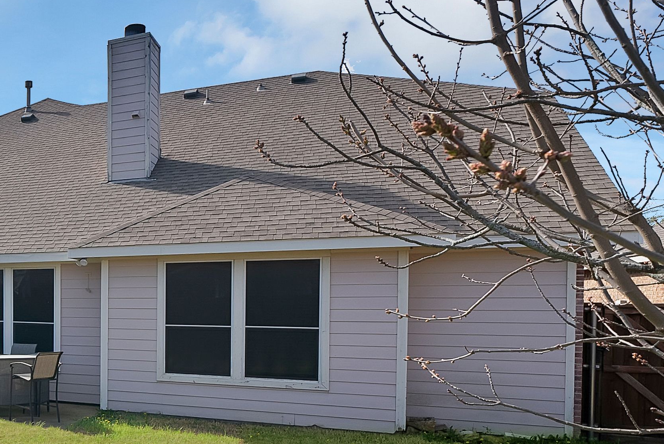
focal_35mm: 35
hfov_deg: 43.9
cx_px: -40
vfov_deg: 37.3
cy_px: 315
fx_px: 646
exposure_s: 1/400
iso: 640
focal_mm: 14
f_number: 9
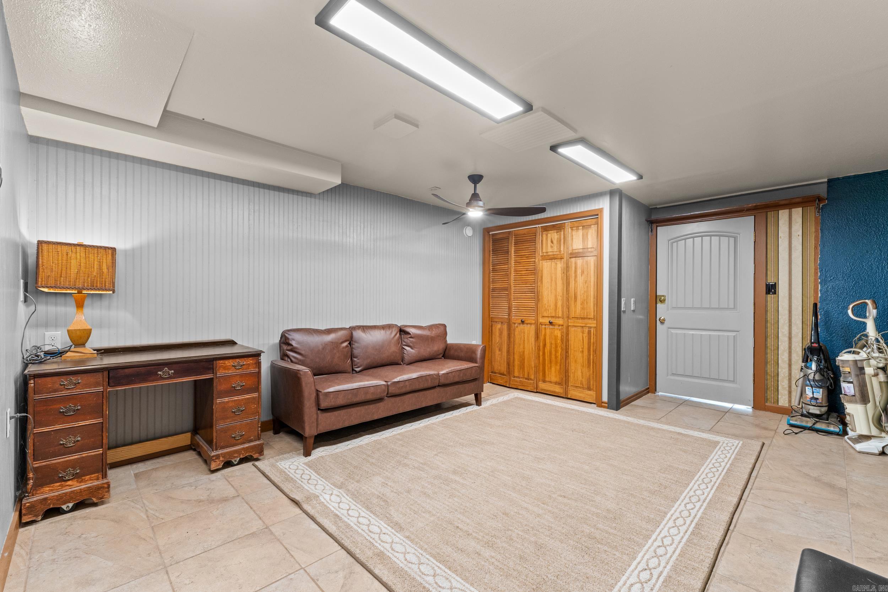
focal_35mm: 15
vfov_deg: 77.3
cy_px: 296
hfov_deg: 100.4
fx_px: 370
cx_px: 444
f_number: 9
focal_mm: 10
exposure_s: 1/1.67
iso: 400
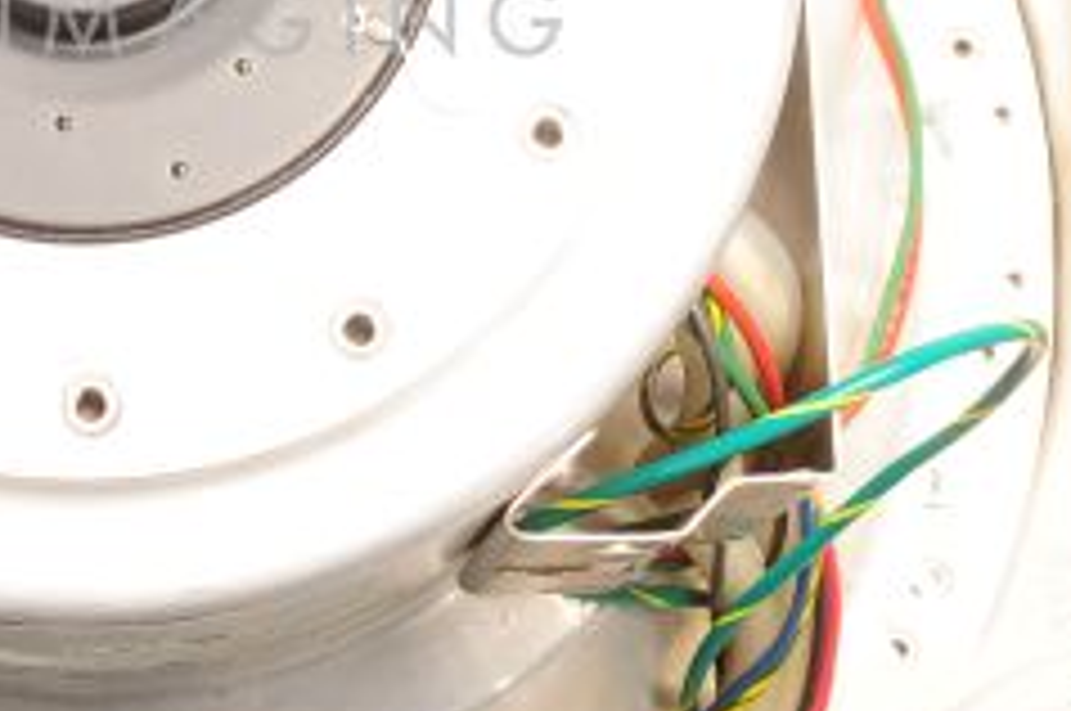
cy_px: -52
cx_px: 112
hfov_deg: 16.1
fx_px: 3743
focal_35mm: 126
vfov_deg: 10.7
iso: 320
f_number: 11
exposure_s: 1/160
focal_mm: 50
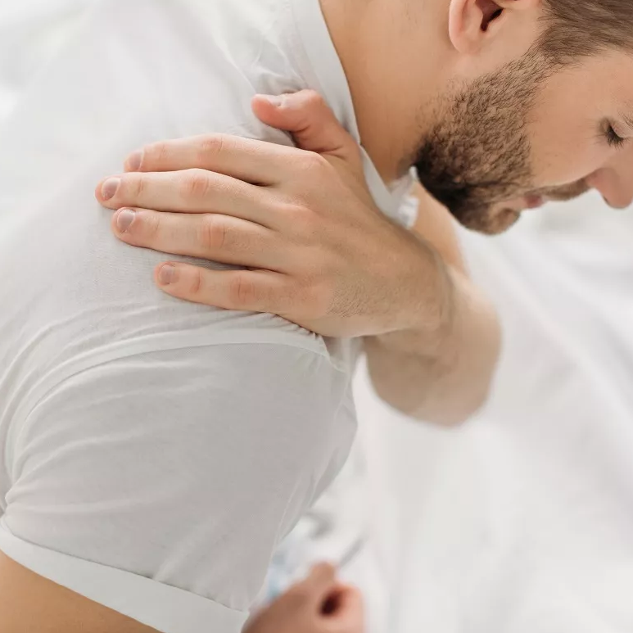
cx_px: 310
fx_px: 1365
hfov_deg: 26.1
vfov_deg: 26.1
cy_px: 321
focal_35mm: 66
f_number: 2.5
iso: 400
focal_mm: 50
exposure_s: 1/200
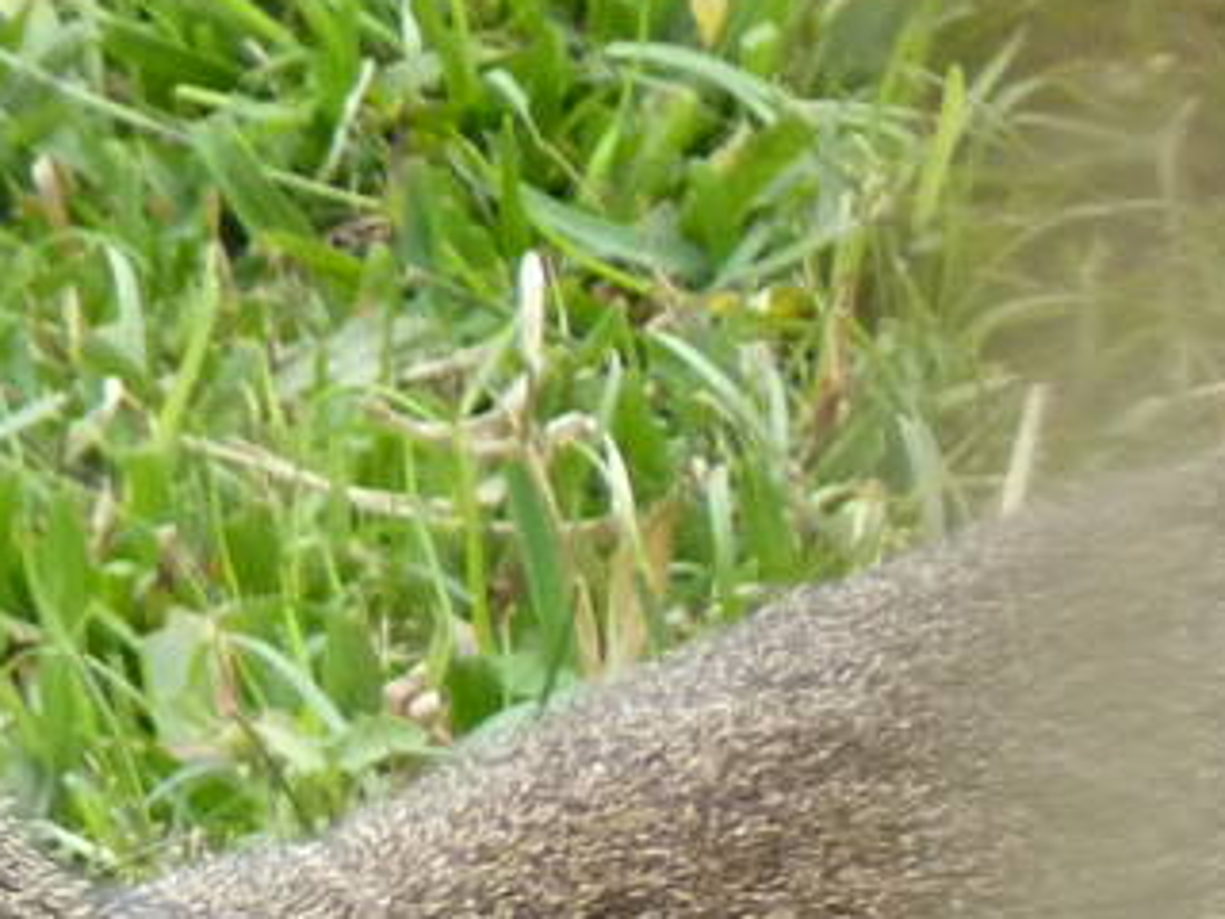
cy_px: 1176
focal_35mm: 1501
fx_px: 53118
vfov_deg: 1.0
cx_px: -1202
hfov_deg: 1.3
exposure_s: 1/250
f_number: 4.9
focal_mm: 49.2
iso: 320
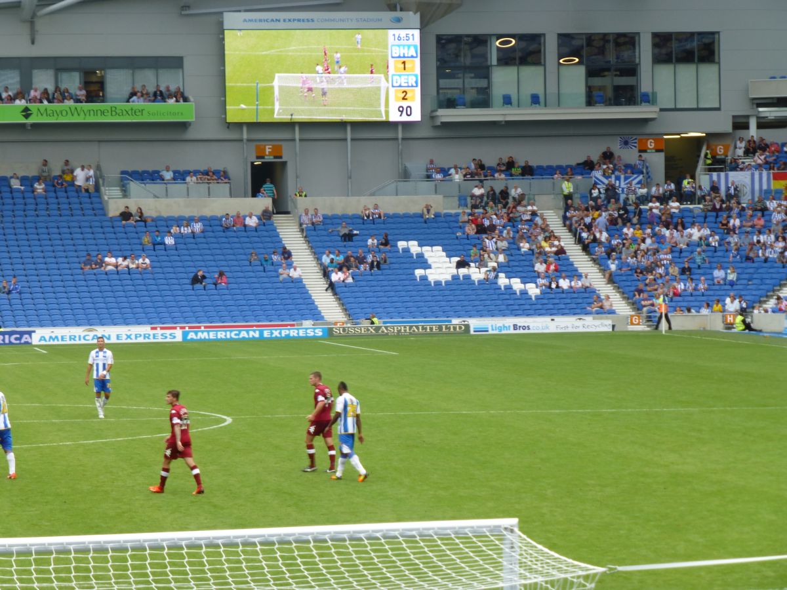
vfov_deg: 10.2
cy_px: 295
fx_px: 3297
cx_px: 394
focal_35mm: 145
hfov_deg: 13.6
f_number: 5.4
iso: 100
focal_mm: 25.9
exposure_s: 1/80
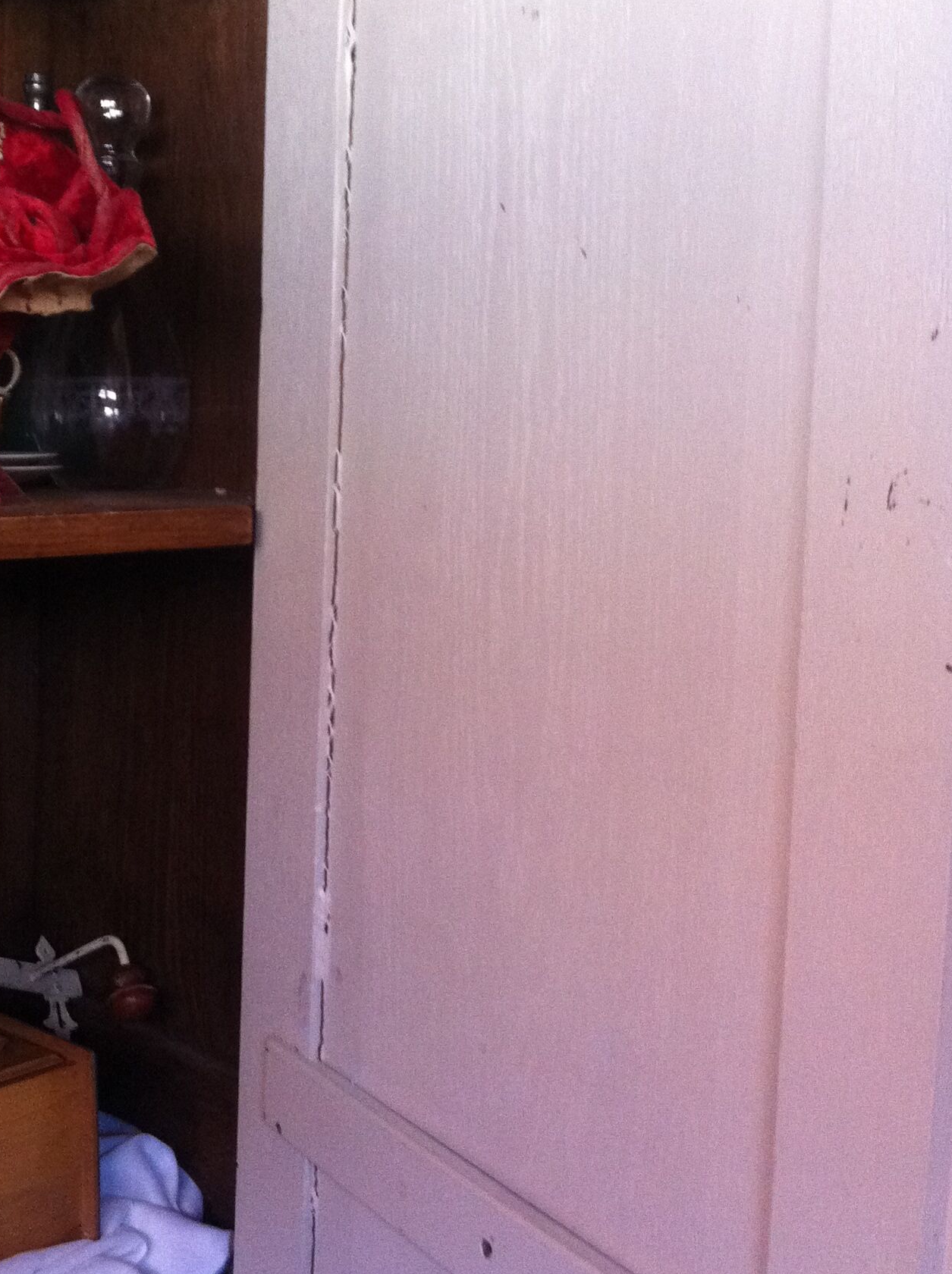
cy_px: 529
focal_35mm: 54
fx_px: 1985
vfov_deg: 35.5
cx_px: 228
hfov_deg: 26.6
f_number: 2.8
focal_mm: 3.85
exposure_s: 1/15
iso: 320
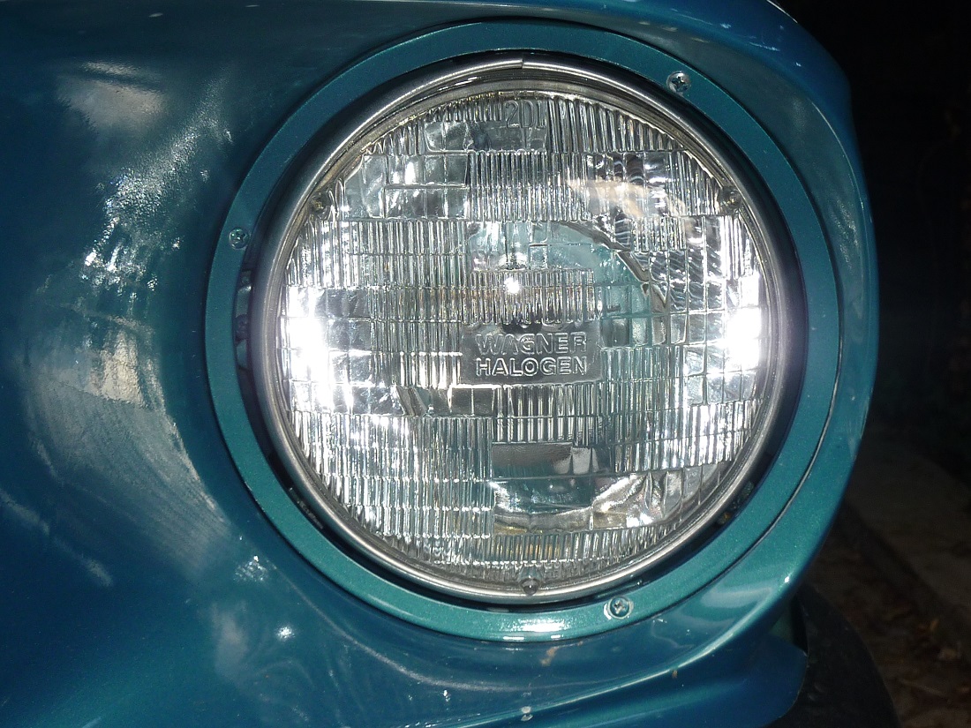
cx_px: 486
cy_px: 364
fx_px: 1711
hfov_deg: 31.7
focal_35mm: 61
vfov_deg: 24.0
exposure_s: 1/30
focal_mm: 6.9
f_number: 3.7
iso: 100
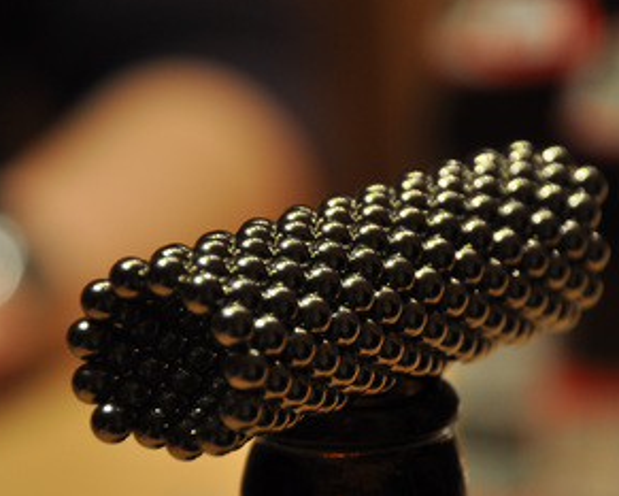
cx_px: 372
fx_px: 4651
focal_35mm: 254
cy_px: 304
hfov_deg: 7.6
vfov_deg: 6.1
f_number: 5.6
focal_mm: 105
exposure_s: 1/13
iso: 400
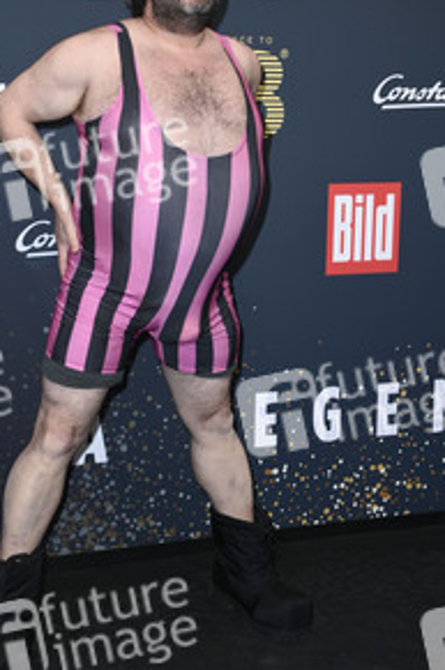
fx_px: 1228
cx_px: 145
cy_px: 288
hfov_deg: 20.5
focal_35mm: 66
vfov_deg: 30.5
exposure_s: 1/250
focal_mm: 48
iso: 320
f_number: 5.6
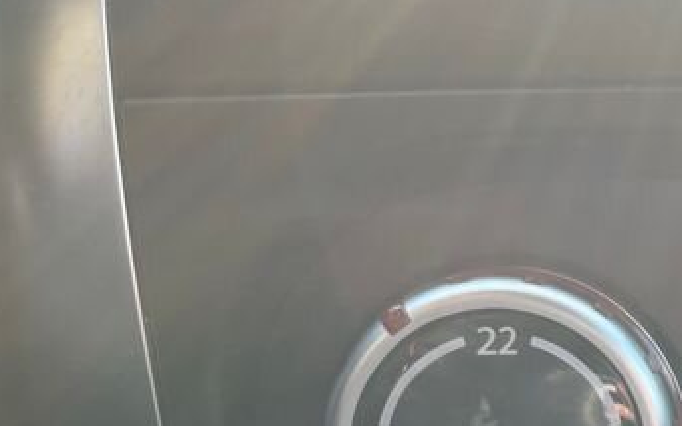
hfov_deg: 22.6
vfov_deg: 15.7
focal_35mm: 82
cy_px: 404
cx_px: 874
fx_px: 1524
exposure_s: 1/191
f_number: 1.6
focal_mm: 5.1
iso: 40
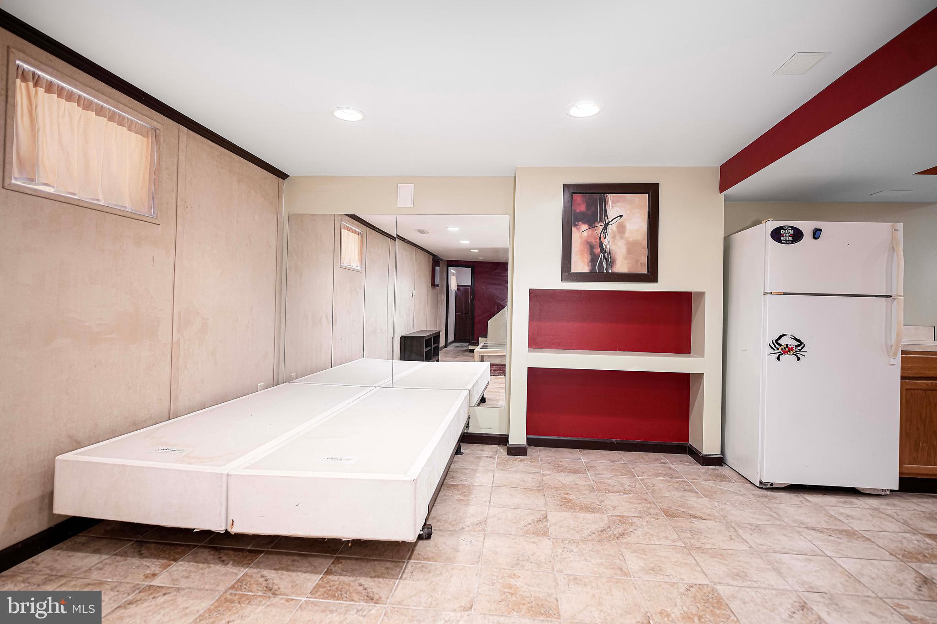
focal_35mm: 19
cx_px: 468
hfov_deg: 86.9
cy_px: 312
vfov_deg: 64.5
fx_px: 494
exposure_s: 1/200
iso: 320
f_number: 4
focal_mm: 19
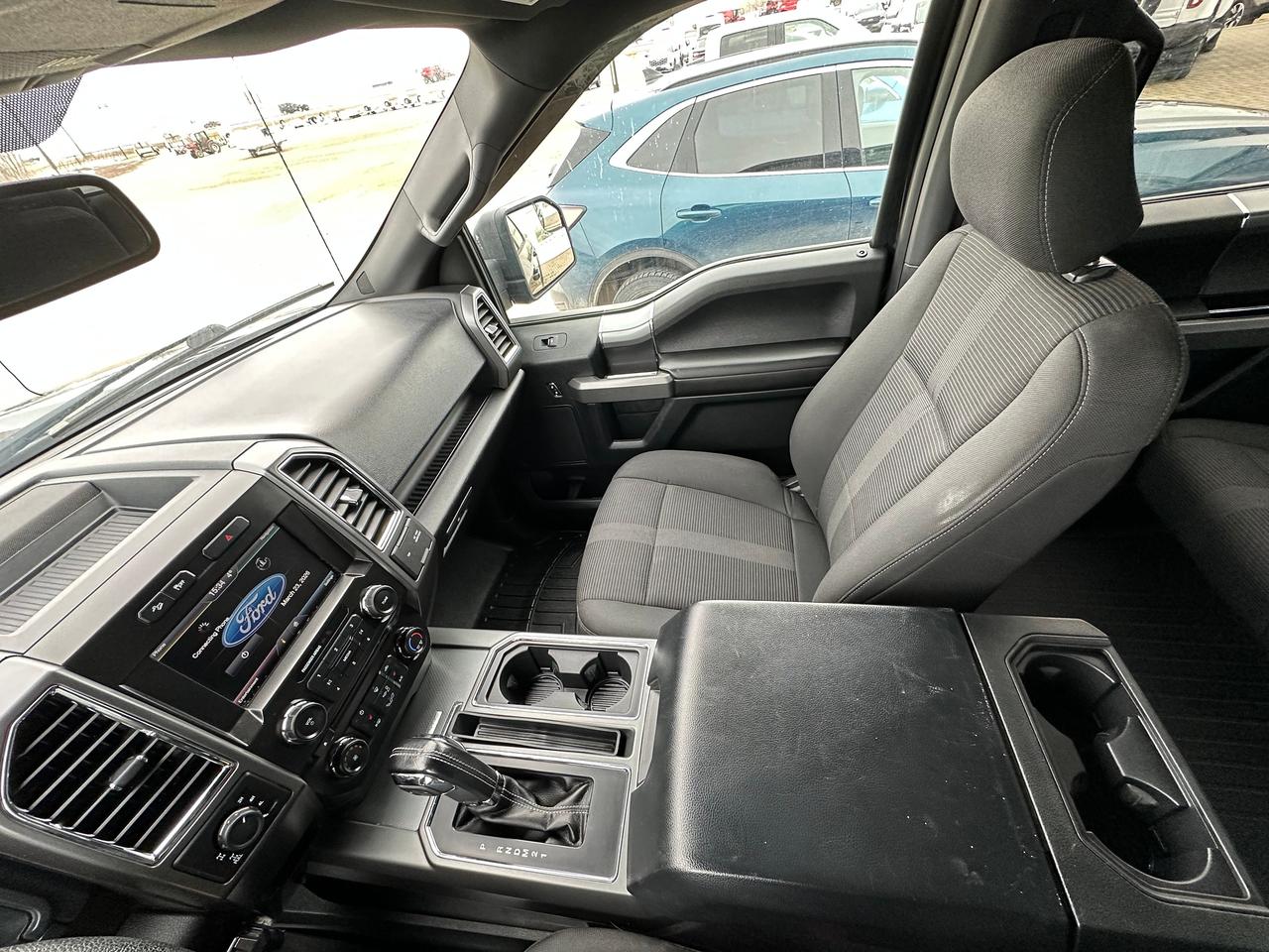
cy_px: 476
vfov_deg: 85.7
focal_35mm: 14
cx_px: 634
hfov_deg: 102.1
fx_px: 513
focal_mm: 2.22
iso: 250
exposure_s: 1/99
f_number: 2.2
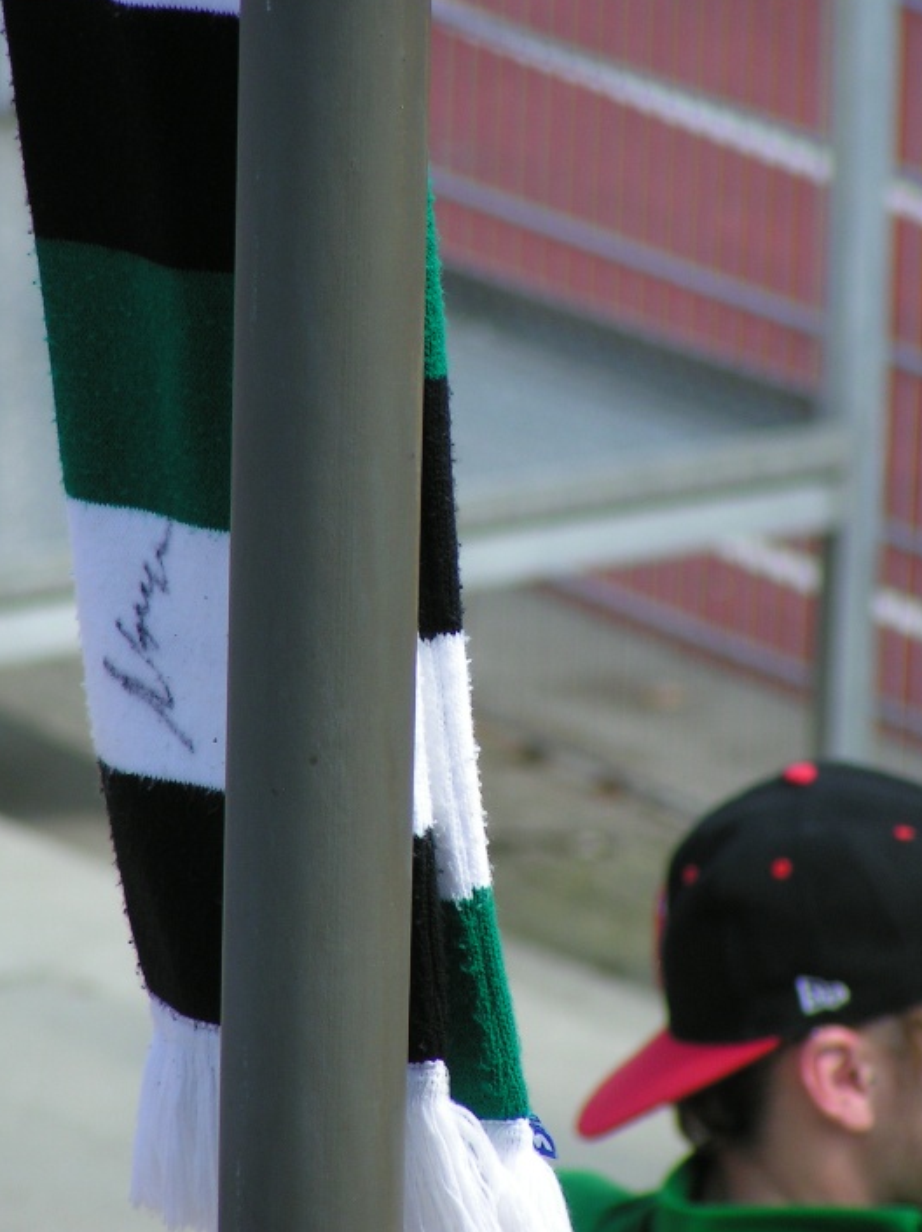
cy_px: 536
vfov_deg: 5.1
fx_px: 13721
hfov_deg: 3.8
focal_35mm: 386
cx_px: 452
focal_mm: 52
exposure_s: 1/400
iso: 50
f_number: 3.5
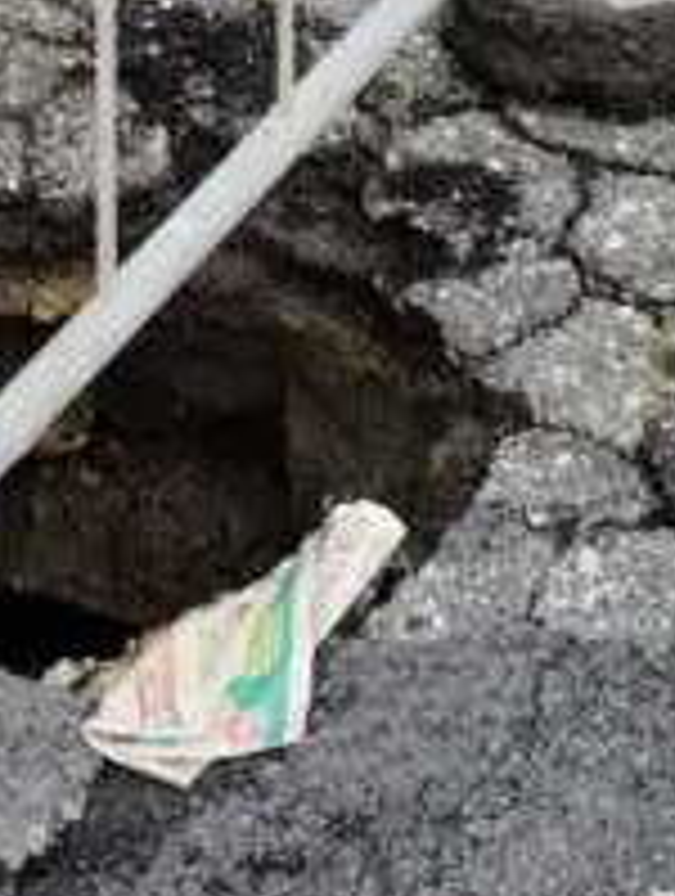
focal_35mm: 141
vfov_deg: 12.8
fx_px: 3654
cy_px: -675
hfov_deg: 10.5
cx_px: 25
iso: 100
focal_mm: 4.27
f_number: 1.8
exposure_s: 1/587
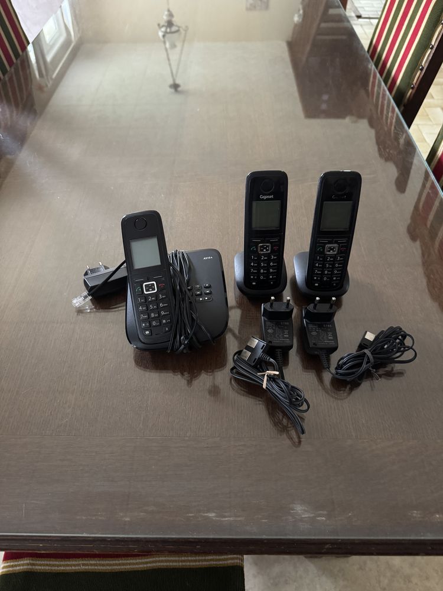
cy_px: 296
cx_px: 222
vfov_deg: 71.6
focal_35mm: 24
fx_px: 410
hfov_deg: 56.8
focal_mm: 6.76
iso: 1000
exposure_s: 1/38
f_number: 1.78
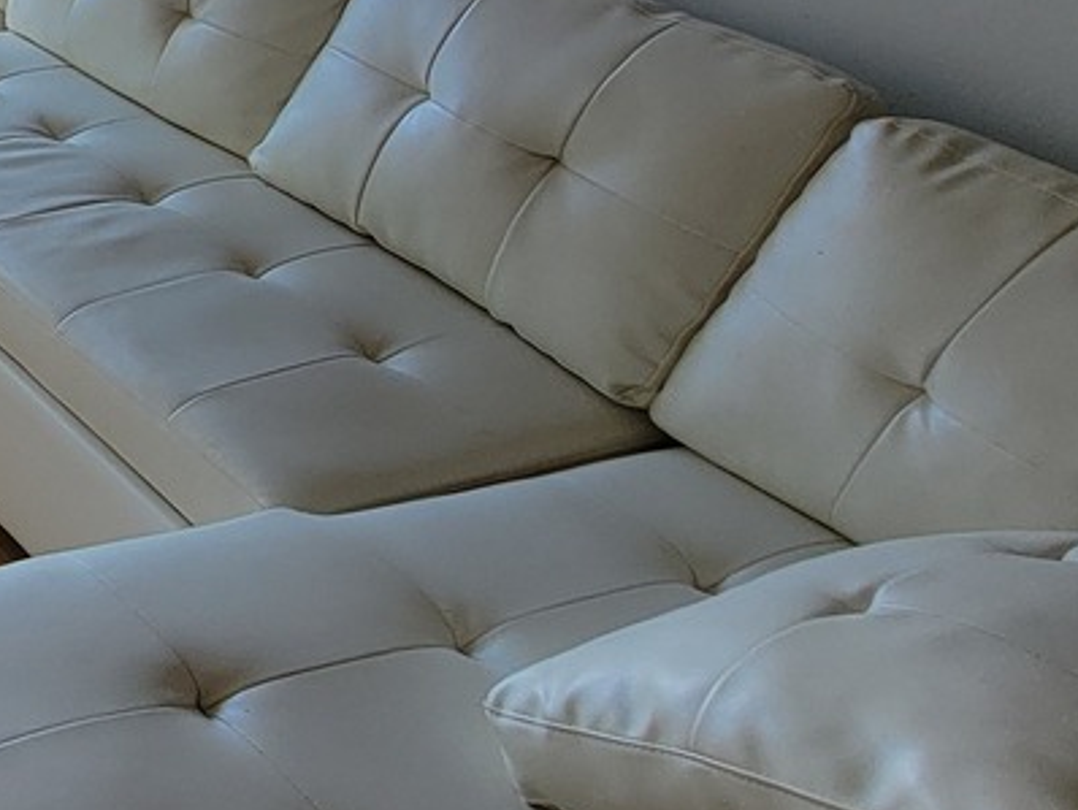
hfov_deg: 26.3
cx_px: -620
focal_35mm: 47
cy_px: 51
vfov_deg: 29.4
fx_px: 1465
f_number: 2.2
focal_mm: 2.2
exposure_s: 1/120
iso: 100
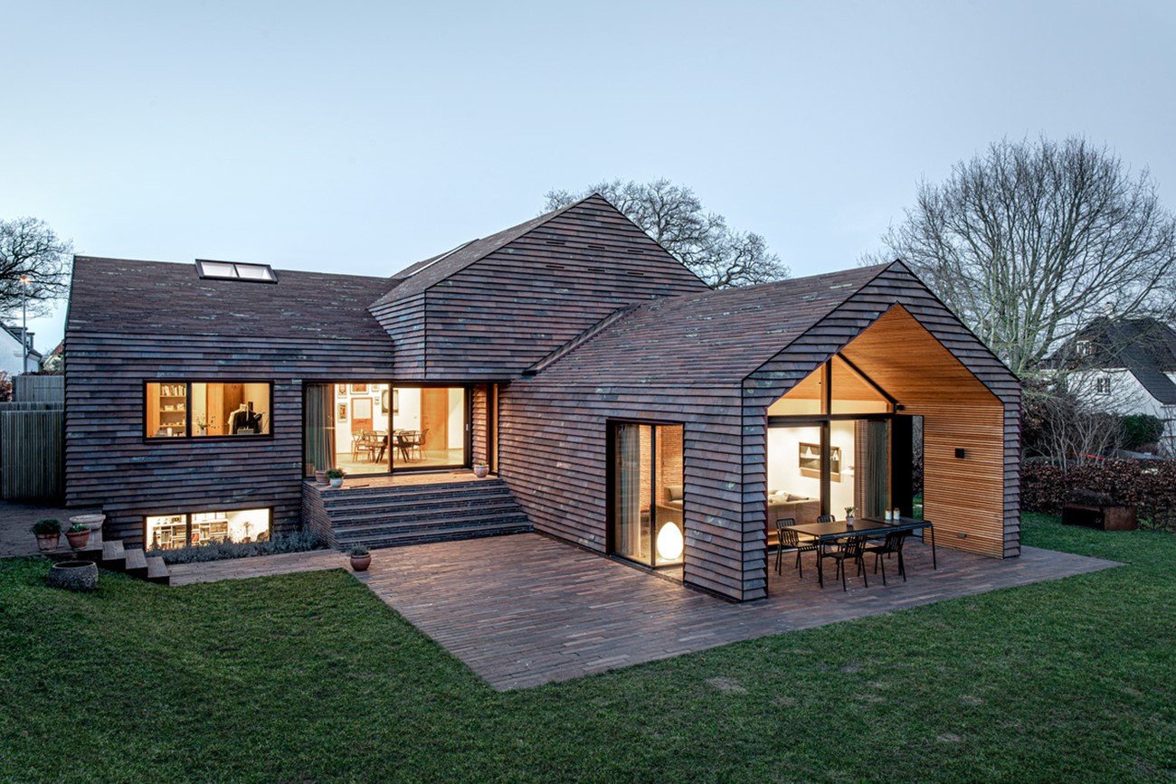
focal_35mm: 25
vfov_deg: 51.3
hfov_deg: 71.5
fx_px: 817
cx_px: 588
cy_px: 392
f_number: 10
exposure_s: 3
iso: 250
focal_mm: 25
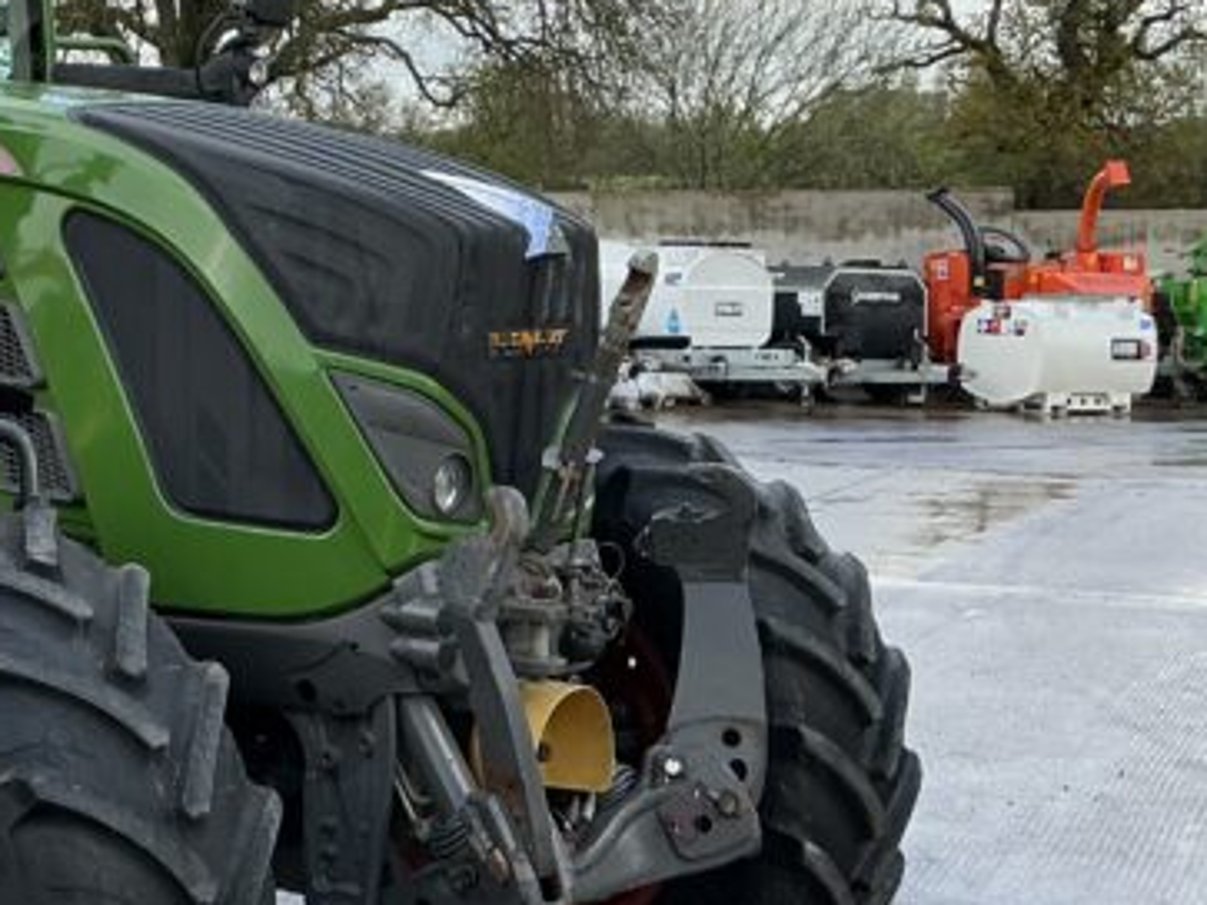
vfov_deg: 18.6
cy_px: 386
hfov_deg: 24.0
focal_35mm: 79
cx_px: 120
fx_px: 2754
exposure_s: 1/719
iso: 25
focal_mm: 3
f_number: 1.8
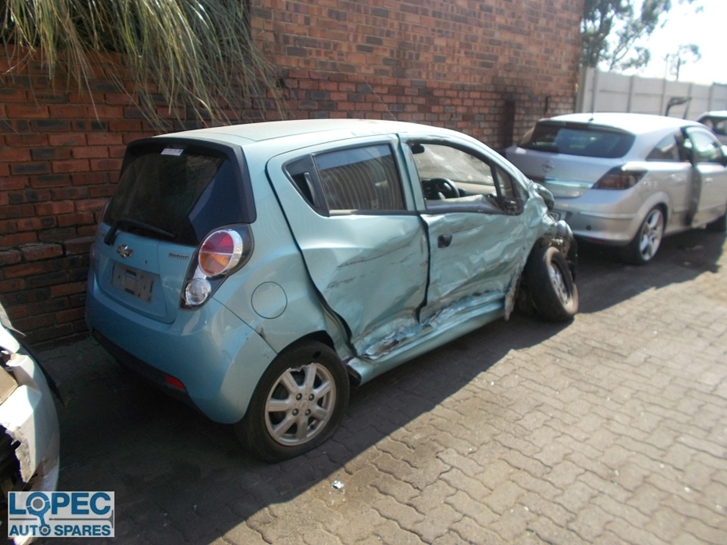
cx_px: 364
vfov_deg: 53.1
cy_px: 272
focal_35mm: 26
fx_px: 546
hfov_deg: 67.3
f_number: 3.2
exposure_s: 1/400
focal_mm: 4.6
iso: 80
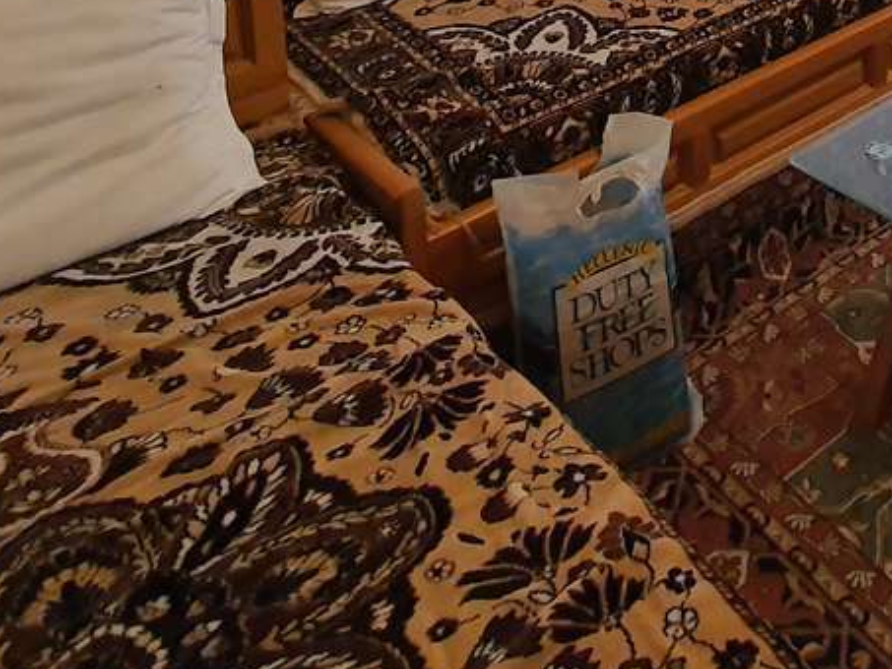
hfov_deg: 36.3
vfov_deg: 24.1
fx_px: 1108
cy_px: -402
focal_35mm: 43
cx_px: 1008
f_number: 2.2
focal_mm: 1.8
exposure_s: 1/50
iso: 200
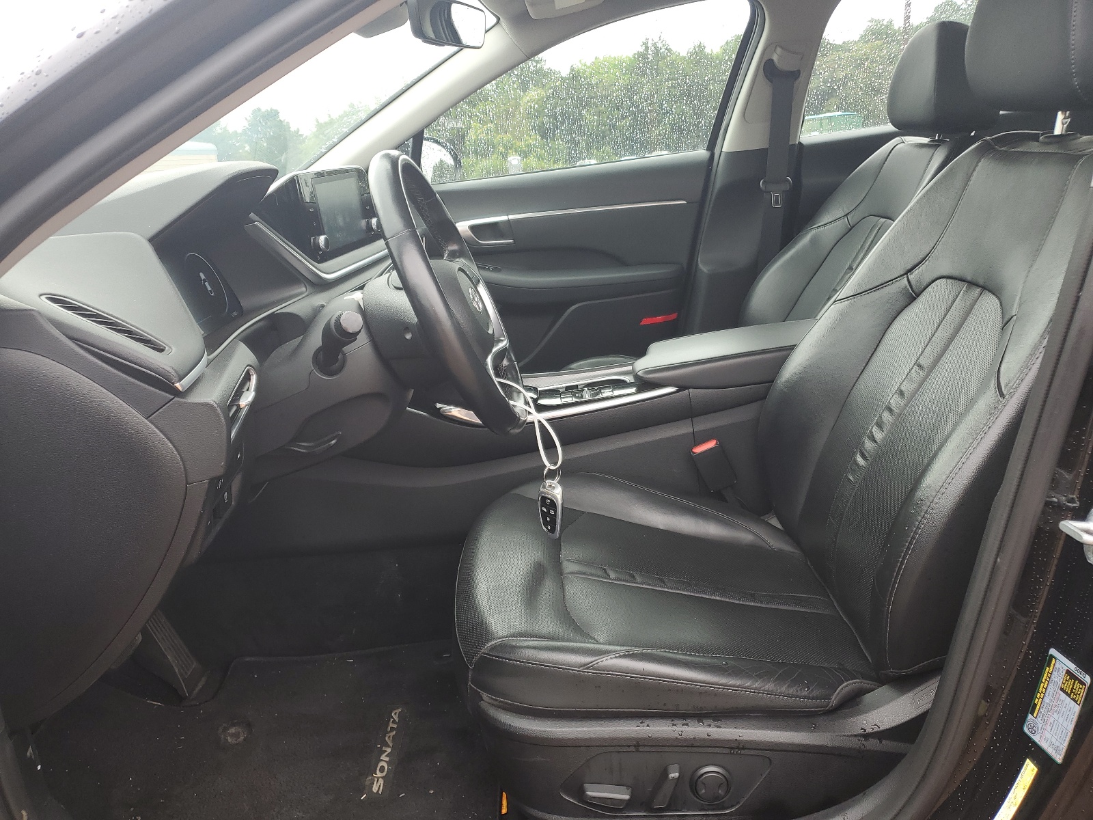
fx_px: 821
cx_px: 546
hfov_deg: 67.3
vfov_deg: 53.1
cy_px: 410
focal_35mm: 26
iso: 50
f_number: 1.5
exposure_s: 1/123
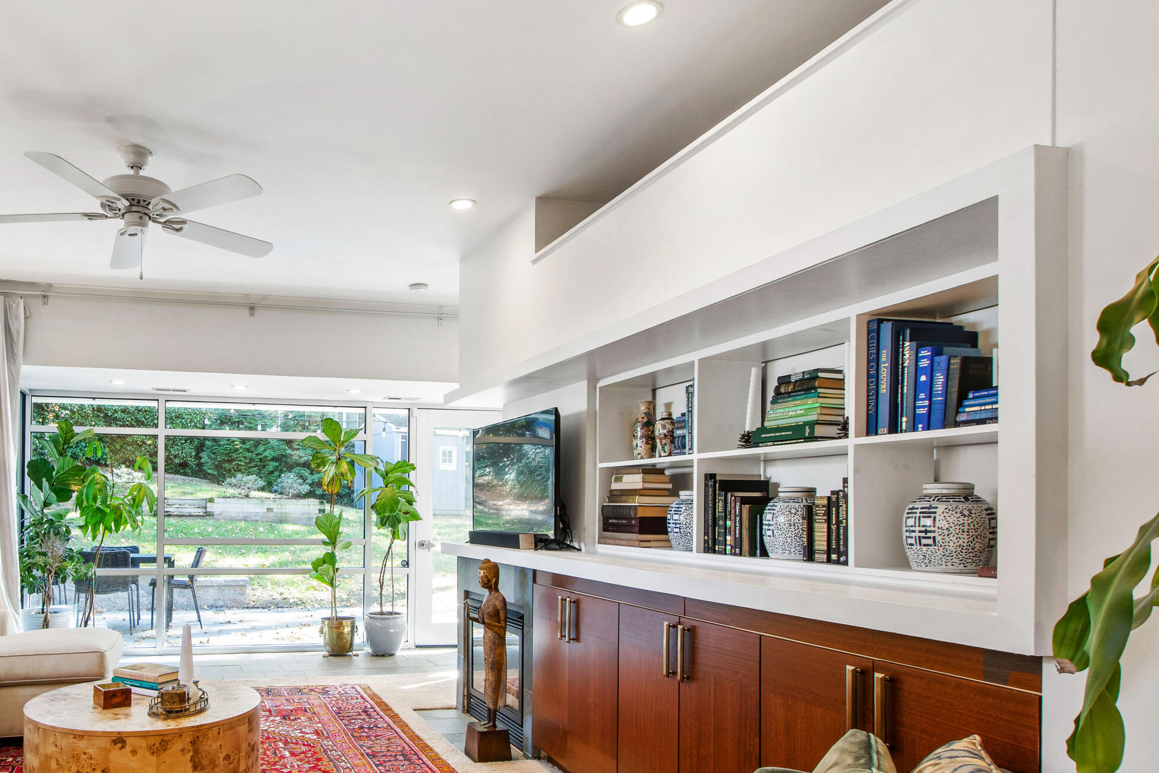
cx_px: 335
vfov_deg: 54.5
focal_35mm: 23
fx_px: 740
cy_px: 485
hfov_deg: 72.4
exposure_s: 1
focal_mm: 10
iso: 100
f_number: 8
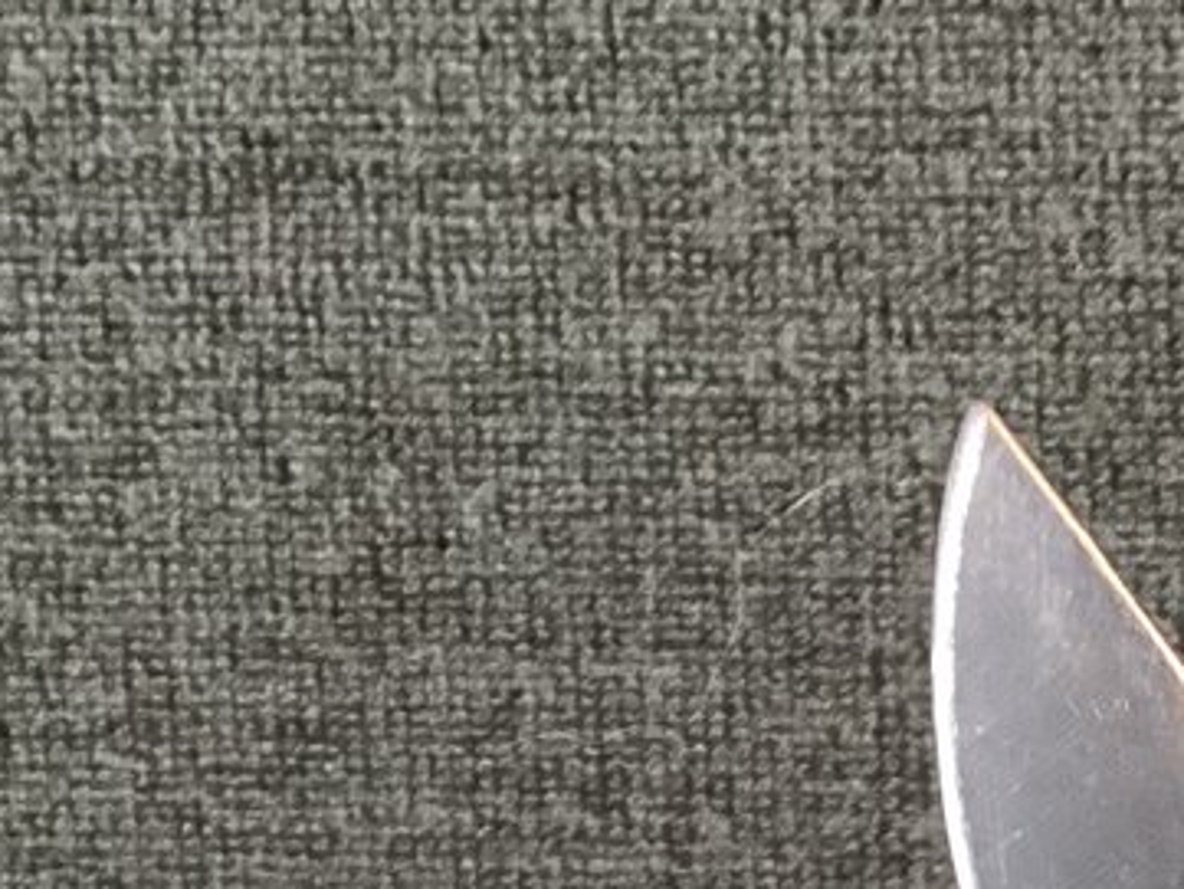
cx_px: 1045
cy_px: 1665
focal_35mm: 130
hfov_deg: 15.0
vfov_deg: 10.6
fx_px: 4448
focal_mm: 3.3
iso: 320
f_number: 2.4
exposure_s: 1/60
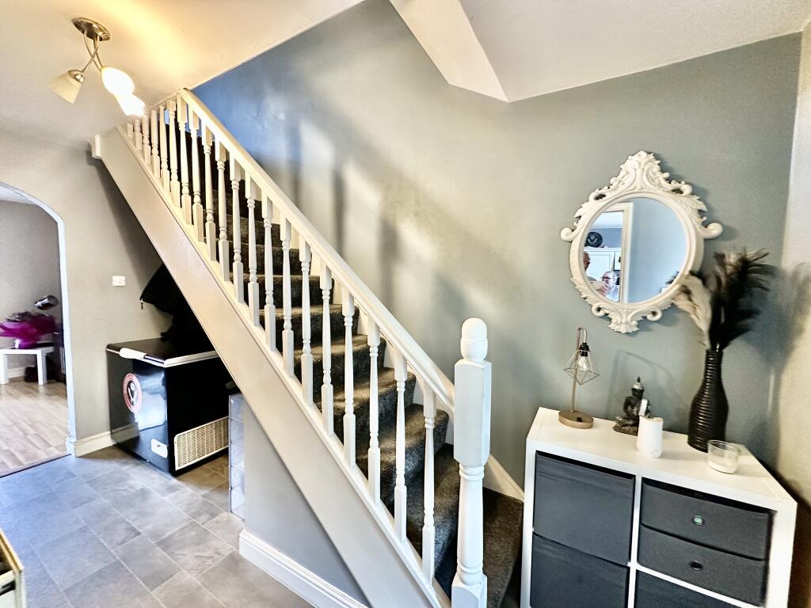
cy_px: 304
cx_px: 406
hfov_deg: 102.1
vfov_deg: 85.7
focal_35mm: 14
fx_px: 328
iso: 400
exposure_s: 1/50
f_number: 2.2
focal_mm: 2.22
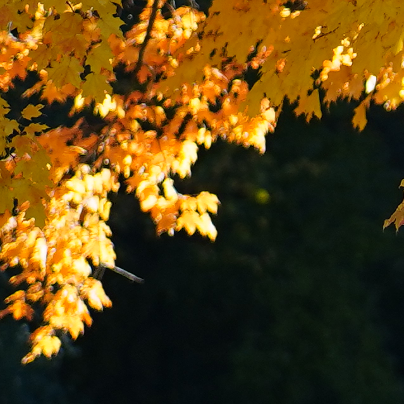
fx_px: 8952
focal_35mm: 678
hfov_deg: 2.6
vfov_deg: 2.6
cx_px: 1212
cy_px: -68
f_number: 1.4
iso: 200
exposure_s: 1/2000
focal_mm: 85
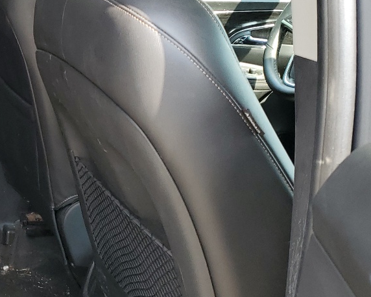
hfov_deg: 24.0
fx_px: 780
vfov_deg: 21.6
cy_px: 143
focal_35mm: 71
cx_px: -91
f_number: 1.5
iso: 50
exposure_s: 1/213
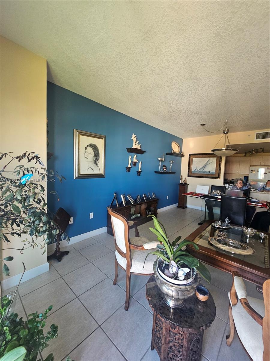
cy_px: 180
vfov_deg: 106.2
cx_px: 135
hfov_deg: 89.9
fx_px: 135
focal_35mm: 13
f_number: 2.2
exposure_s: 1/60
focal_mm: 2.2
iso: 200
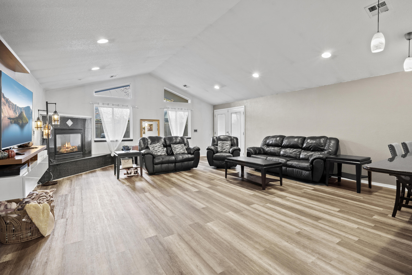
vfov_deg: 73.7
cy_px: 138
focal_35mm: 16
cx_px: 206
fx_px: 183
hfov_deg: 96.7
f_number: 8
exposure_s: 3.2
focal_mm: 16
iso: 100
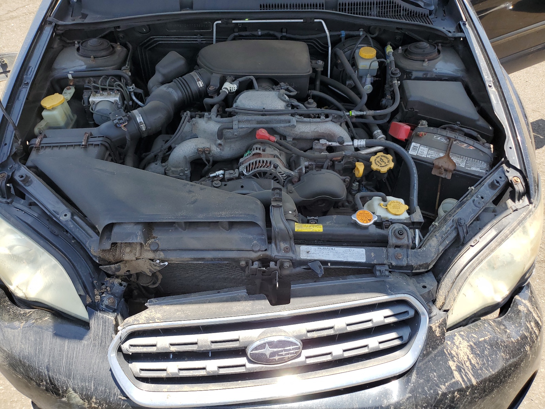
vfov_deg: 53.1
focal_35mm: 26
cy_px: 204
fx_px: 409
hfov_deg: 67.3
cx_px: 272
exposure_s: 1/909
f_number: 1.5
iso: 50
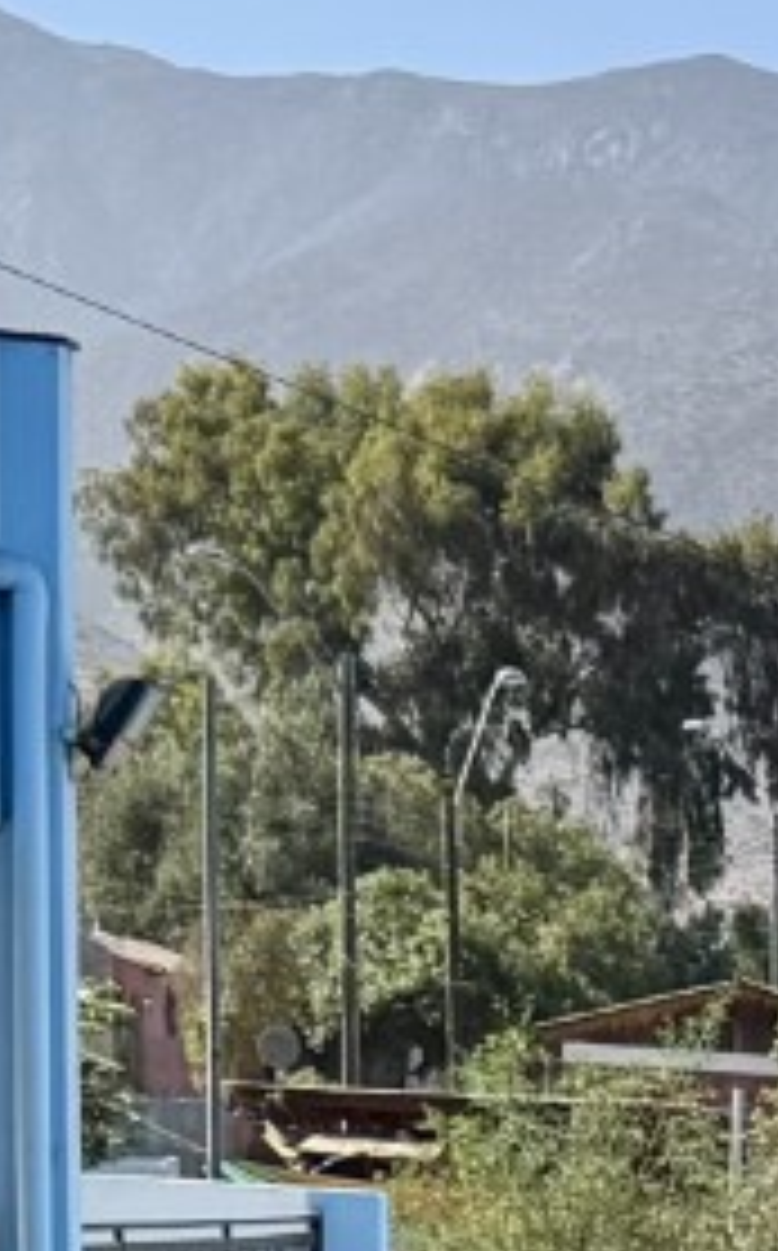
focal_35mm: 132
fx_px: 4492
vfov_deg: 13.9
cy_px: 2322
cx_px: 1327
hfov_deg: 9.5
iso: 100
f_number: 1.78
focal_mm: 6.76
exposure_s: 1/4167
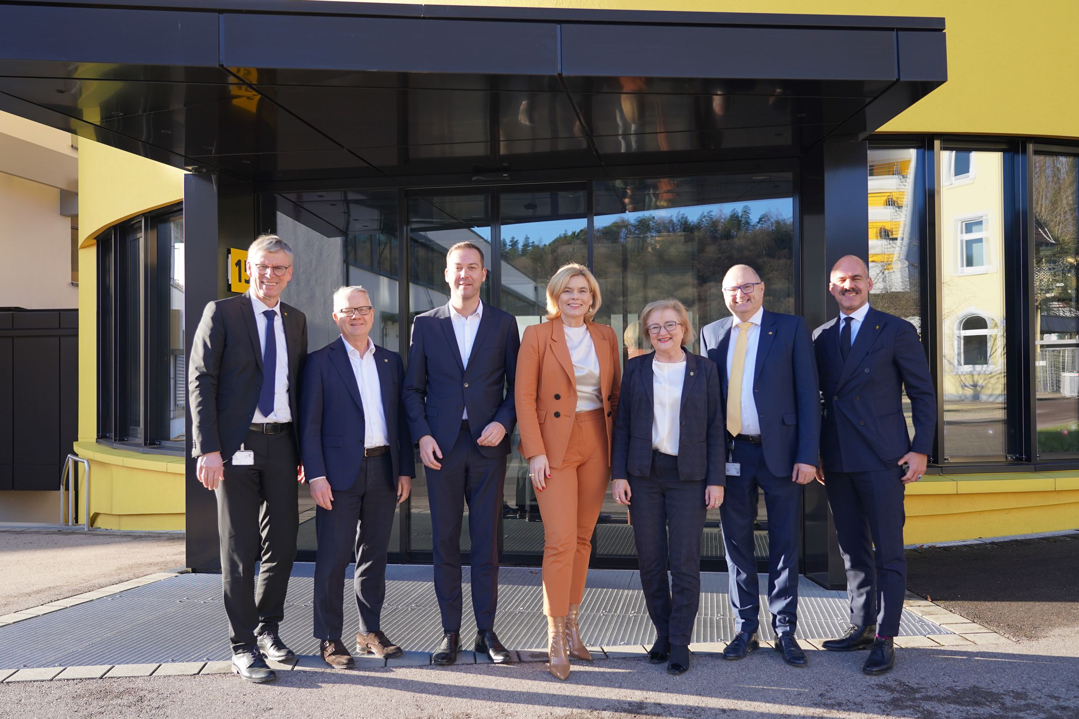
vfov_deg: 41.1
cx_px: 533
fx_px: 959
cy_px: 369
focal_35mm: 32
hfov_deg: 58.7
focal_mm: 31
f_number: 4
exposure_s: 1/160
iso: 100
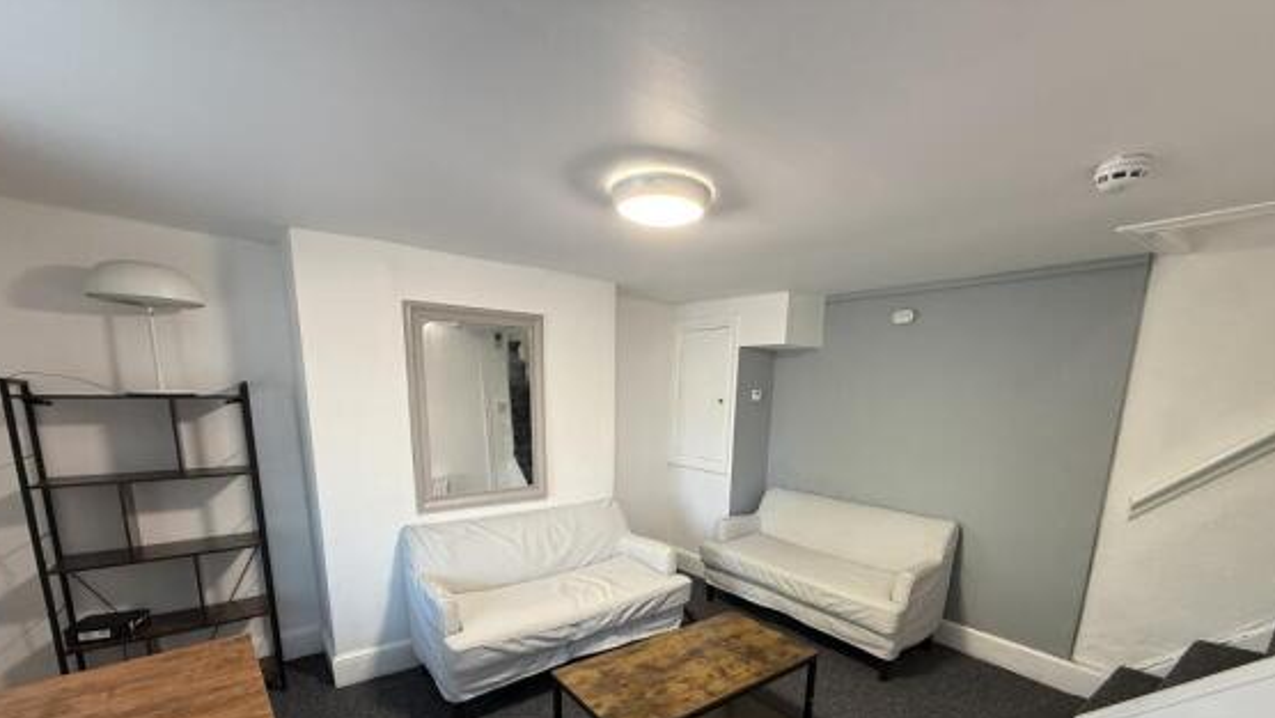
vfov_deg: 64.8
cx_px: 639
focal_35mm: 16
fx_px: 541
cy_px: 497
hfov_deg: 99.4
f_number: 2.2
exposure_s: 1/50
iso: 200
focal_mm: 2.22
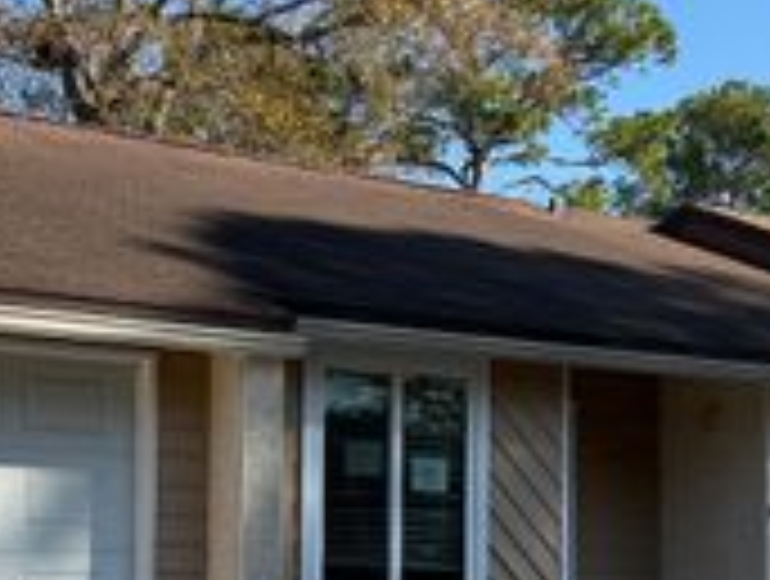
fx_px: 1560
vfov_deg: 20.8
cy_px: 483
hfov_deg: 27.7
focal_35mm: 70
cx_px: 378
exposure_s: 1/3021
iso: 80
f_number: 1.78
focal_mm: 6.76
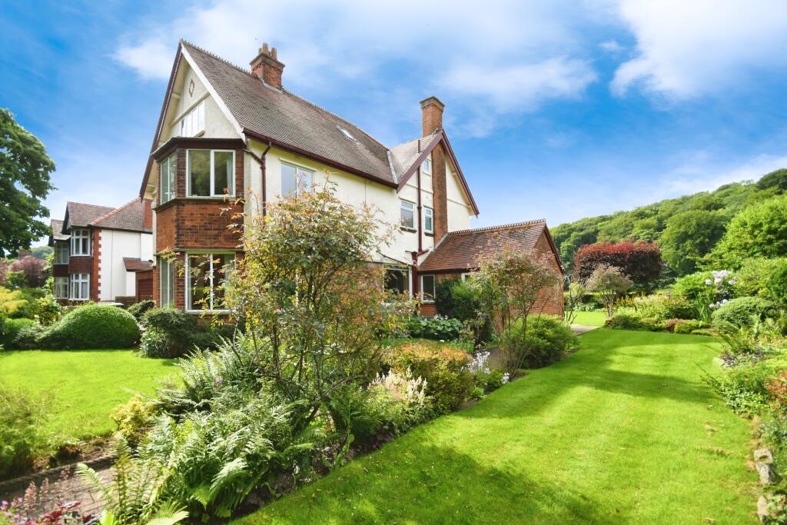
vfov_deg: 77.3
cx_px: 394
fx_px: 328
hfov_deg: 100.4
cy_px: 262
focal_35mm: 15
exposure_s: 1/500
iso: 400
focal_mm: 10
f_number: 8
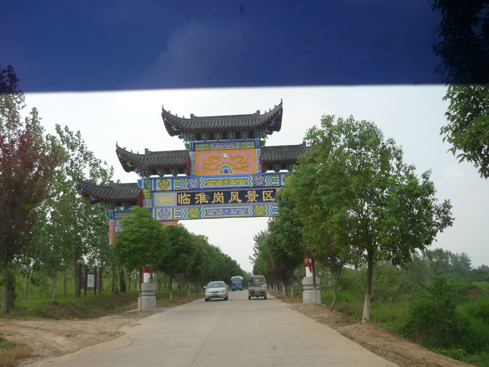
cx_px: 244
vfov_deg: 42.9
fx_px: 466
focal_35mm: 33
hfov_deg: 55.4
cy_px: 184
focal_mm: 5.5
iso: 100
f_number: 2.8
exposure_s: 1/800
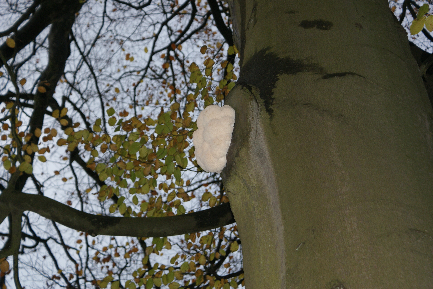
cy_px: 144
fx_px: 1263
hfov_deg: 19.5
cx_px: 216
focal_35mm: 105
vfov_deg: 13.0
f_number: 5.6
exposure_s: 1/125
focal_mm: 70
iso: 400
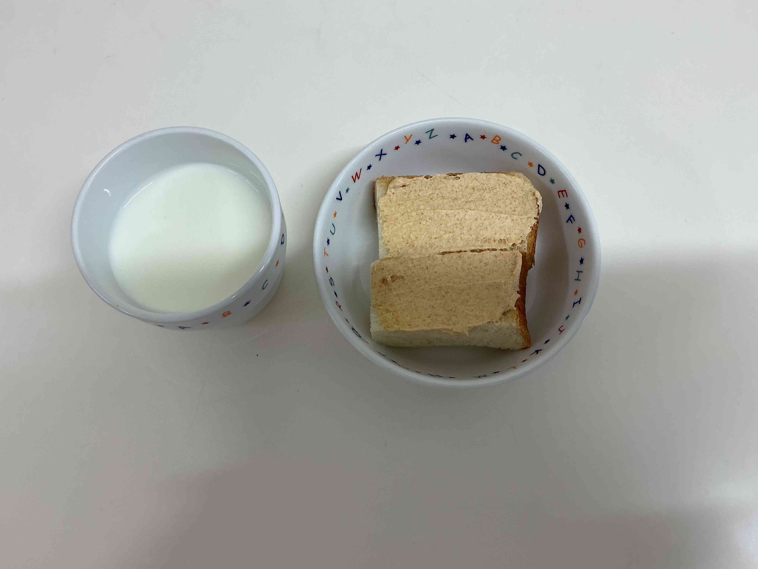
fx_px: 635
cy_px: 284
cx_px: 379
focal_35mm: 29
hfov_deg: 61.7
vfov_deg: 48.2
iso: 64
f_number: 1.8
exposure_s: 1/120
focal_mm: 3
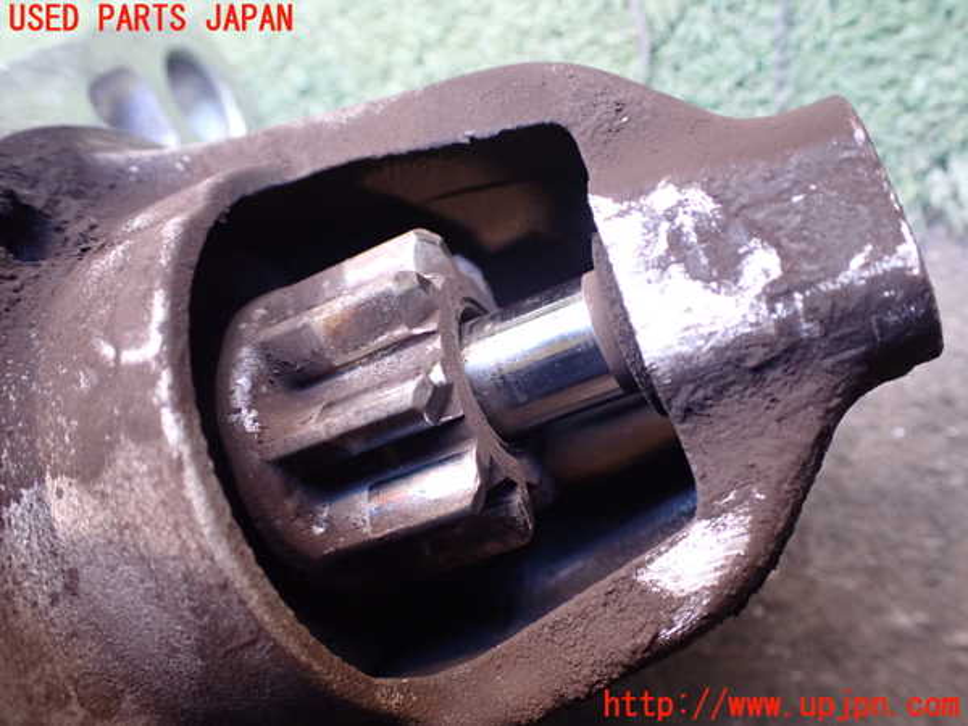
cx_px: 484
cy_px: 363
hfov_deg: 60.0
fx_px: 839
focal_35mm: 30
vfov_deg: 46.8
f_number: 2.3
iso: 800
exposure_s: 1/50
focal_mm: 5.4
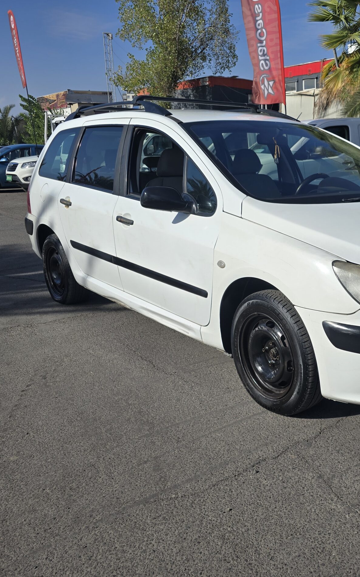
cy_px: 289
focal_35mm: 33
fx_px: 518
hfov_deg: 36.9
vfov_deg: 58.1
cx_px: 292
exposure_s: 1/1380
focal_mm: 6.3
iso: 12
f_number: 1.7
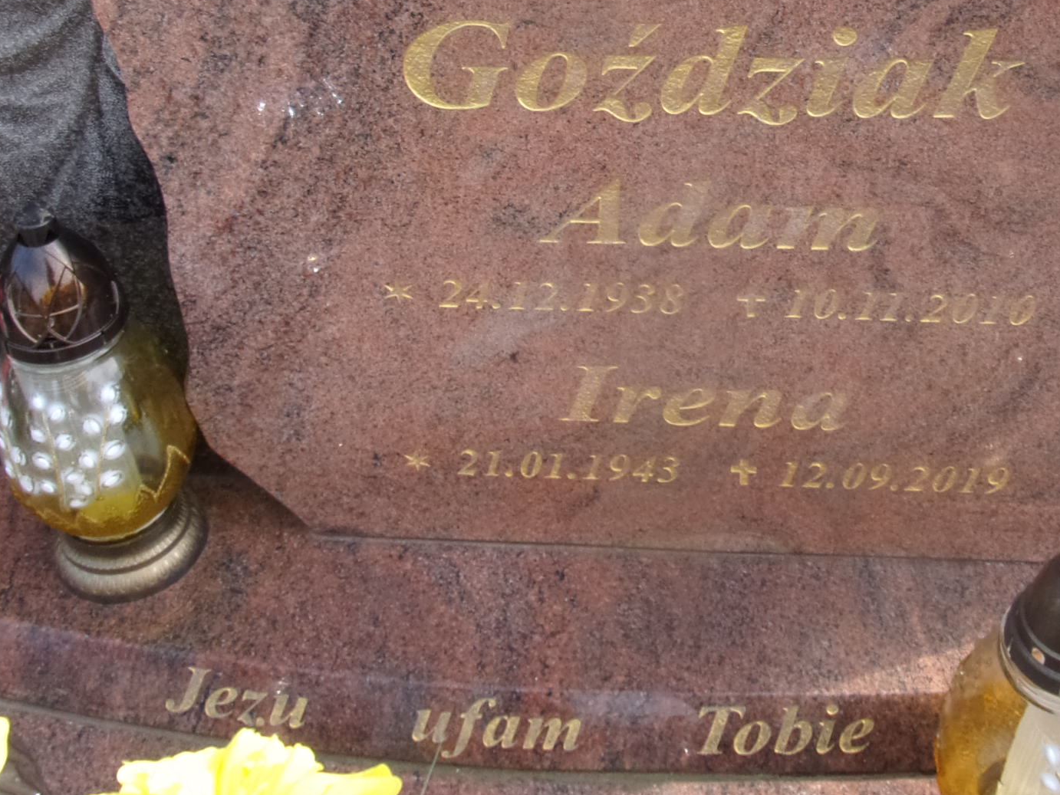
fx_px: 1378
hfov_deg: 41.8
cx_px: 665
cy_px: 133
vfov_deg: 31.2
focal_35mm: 45
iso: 80
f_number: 3.3
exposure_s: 1/210
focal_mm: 4.3
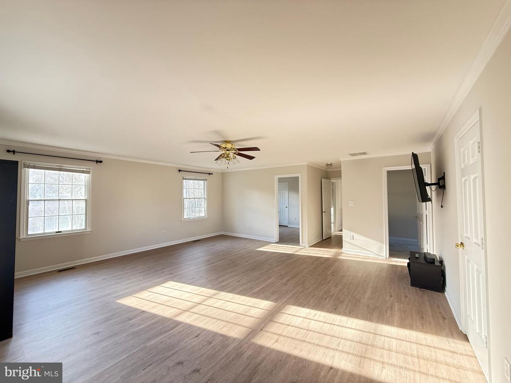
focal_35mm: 14
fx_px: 207
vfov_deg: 85.7
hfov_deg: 102.1
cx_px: 256
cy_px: 192
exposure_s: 1/60
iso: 500
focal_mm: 2.22
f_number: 2.2
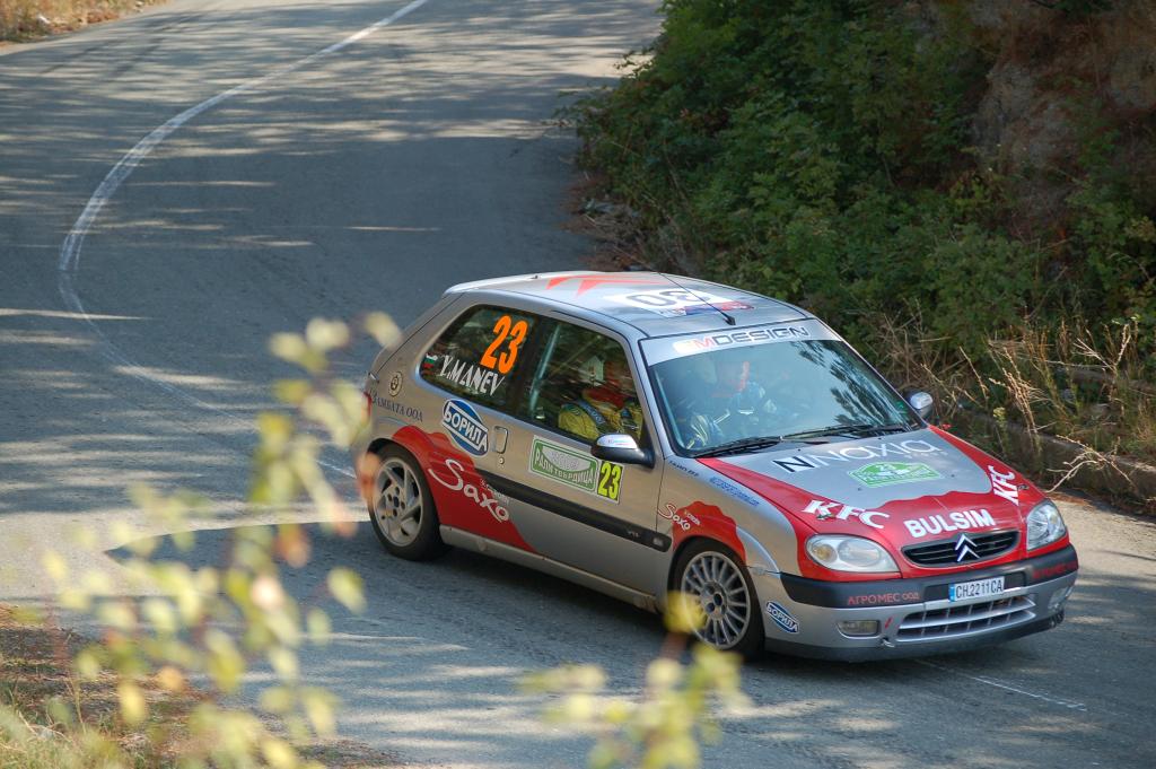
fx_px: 4331
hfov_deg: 15.2
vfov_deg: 10.1
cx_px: 578
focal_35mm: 135
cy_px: 384
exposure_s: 1/1000
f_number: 4.5
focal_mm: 90
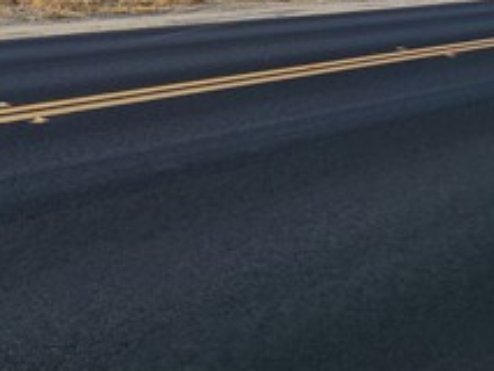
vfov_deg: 29.9
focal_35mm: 39
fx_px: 557
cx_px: -23
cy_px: -104
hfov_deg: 40.5
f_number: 2.2
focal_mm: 2.2
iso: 50
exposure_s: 1/1746
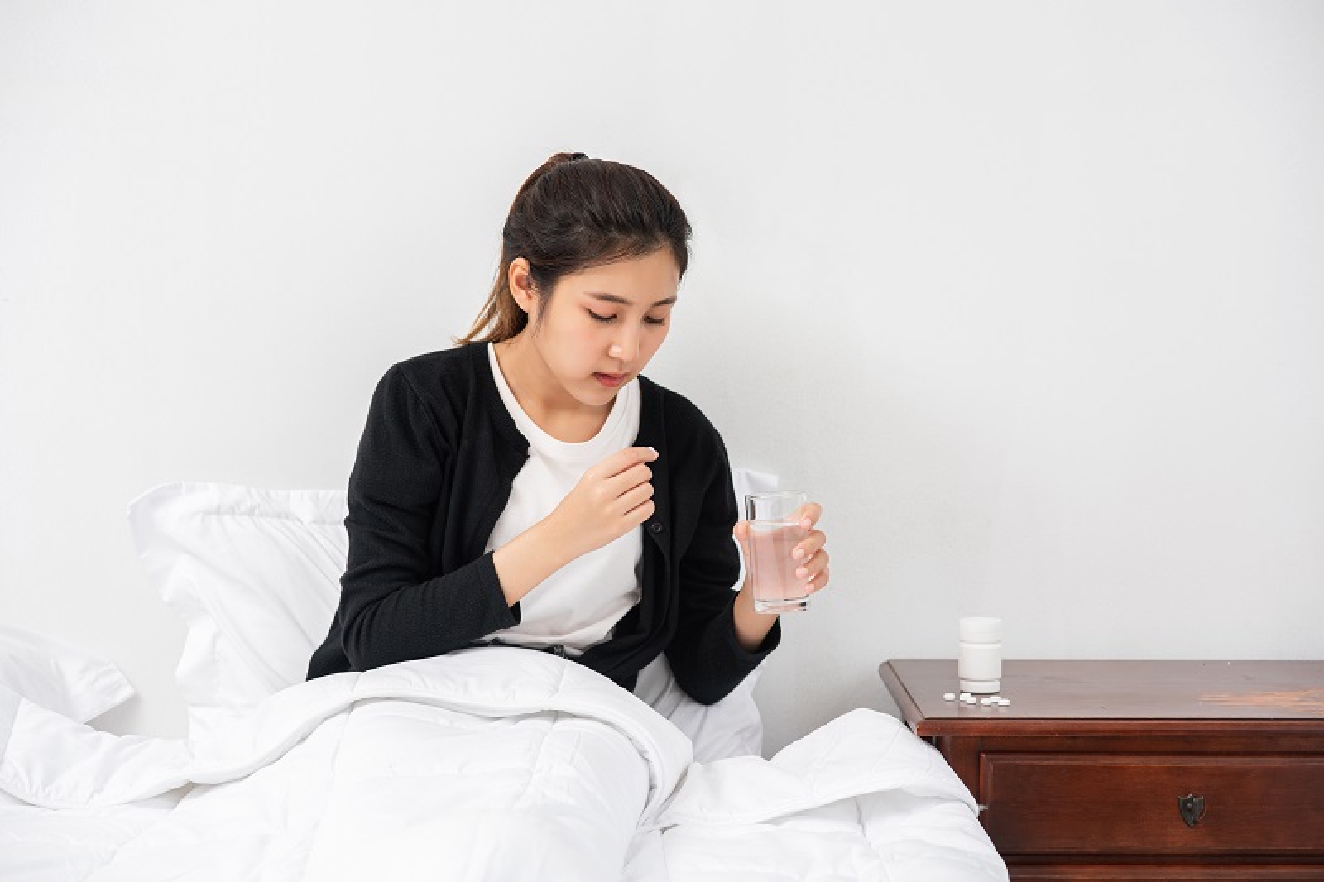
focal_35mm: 85
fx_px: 3125
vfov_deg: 16.1
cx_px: 662
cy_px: 441
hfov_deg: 23.9
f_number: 2.8
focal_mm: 85
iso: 100
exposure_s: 1/200
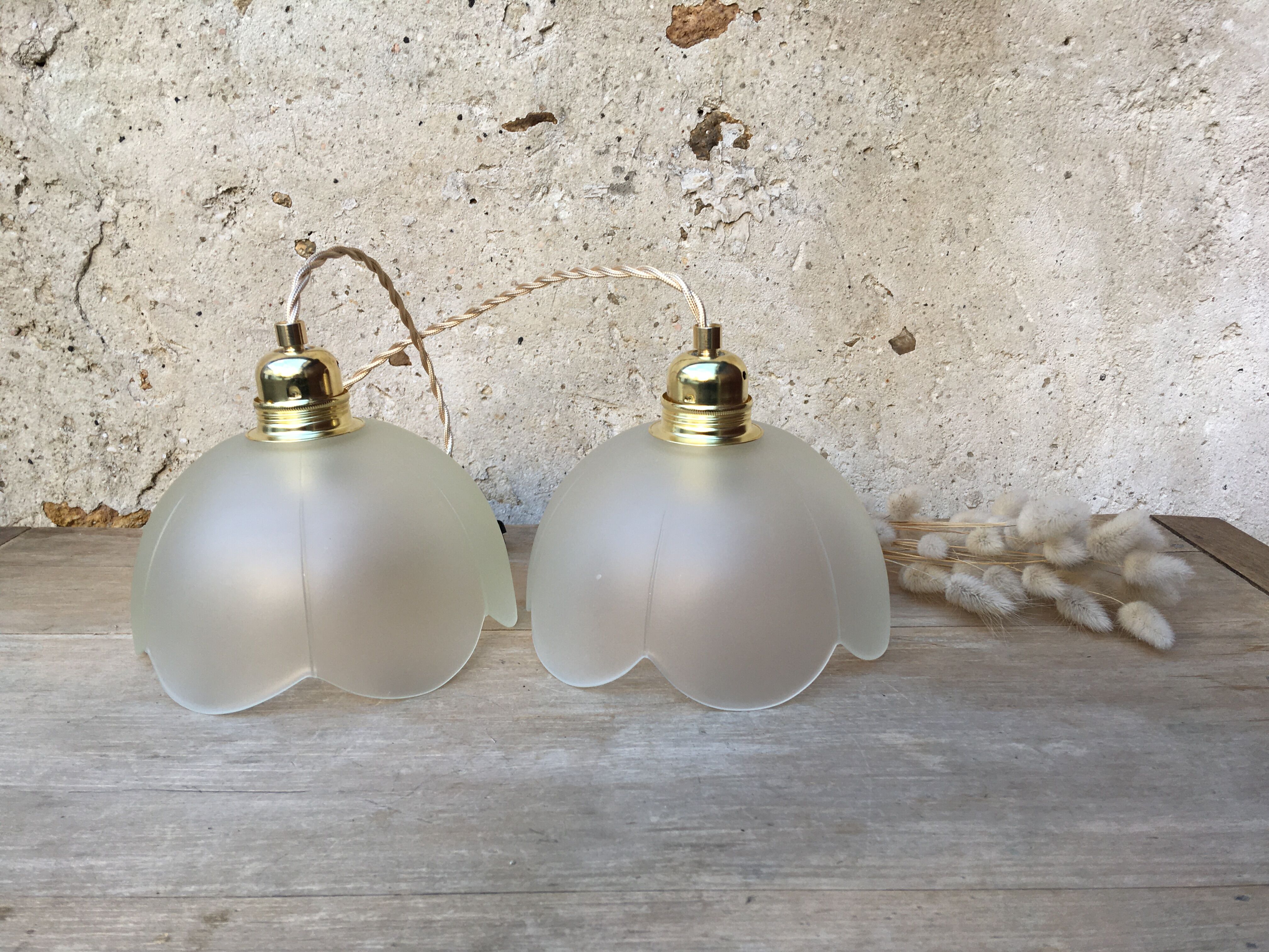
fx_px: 1063
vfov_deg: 48.2
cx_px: 634
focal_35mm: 29
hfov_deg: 61.7
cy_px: 476
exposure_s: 1/100
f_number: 2.2
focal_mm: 4.15
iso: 32
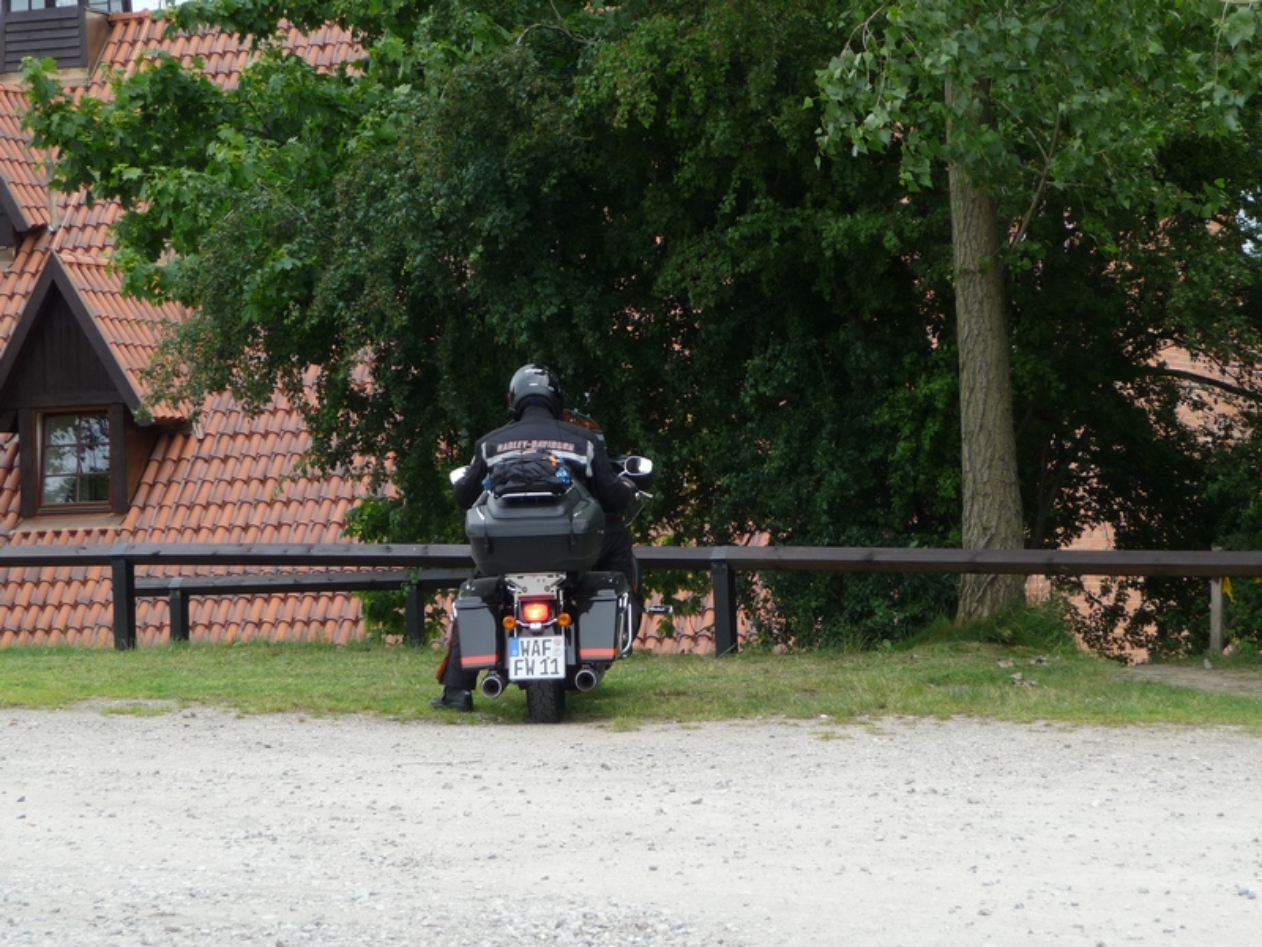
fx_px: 4156
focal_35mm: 114
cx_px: 631
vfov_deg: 13.0
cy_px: 474
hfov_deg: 17.3
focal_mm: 17.5
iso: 100
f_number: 4.7
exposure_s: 1/250
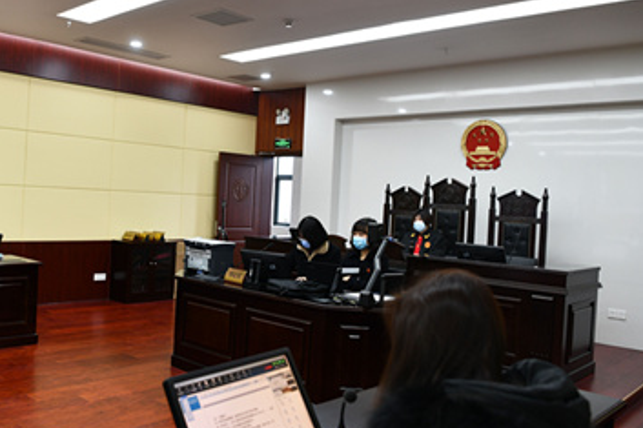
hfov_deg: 55.1
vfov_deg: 38.8
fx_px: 607
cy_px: 201
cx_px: 235
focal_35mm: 34
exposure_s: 1/50
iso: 320
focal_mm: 24
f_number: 3.5
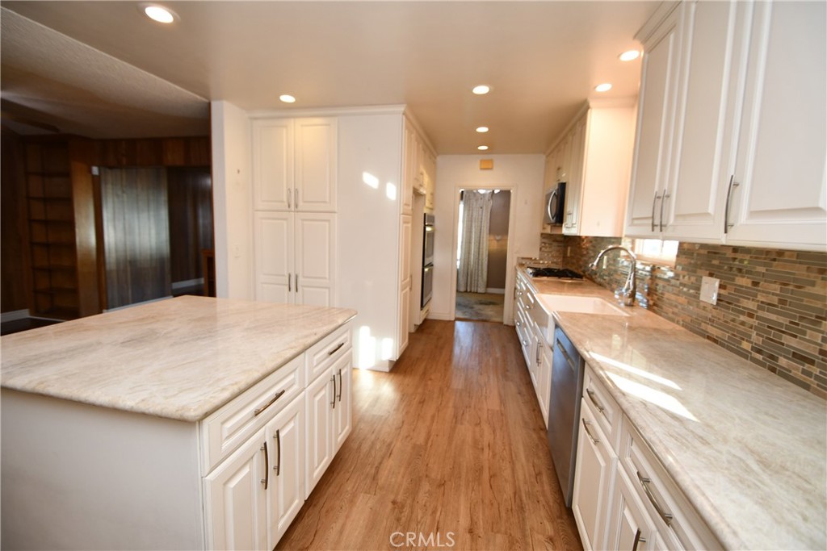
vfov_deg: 77.3
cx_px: 414
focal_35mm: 15
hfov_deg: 100.4
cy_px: 276
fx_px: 345
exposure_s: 1/60
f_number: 4
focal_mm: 10
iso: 320
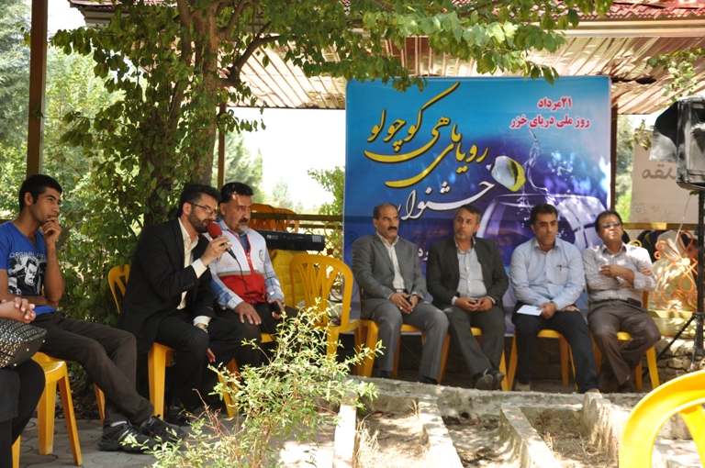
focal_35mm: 48
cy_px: 234
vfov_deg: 28.0
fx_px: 939
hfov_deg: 41.2
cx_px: 352
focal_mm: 32
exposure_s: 1/200
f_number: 4.5
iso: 250
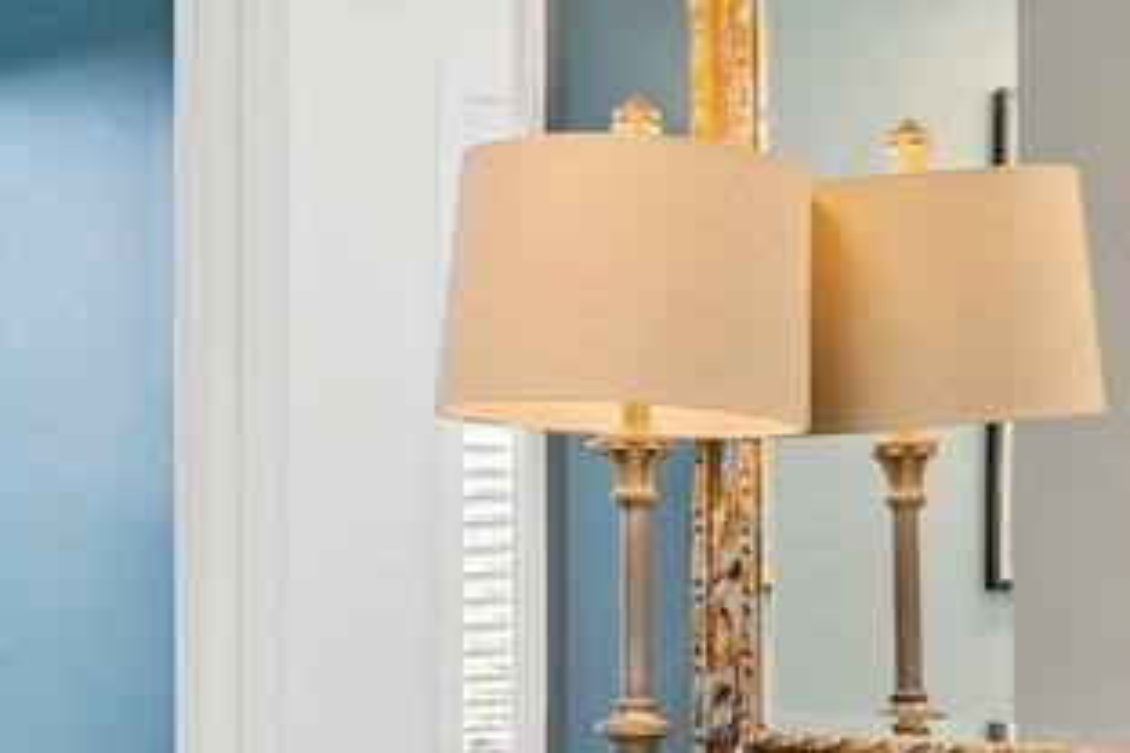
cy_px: 588
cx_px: 666
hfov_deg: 19.4
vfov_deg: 13.0
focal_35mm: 105
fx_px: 3296
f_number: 9
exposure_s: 1/5
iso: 250
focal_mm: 16
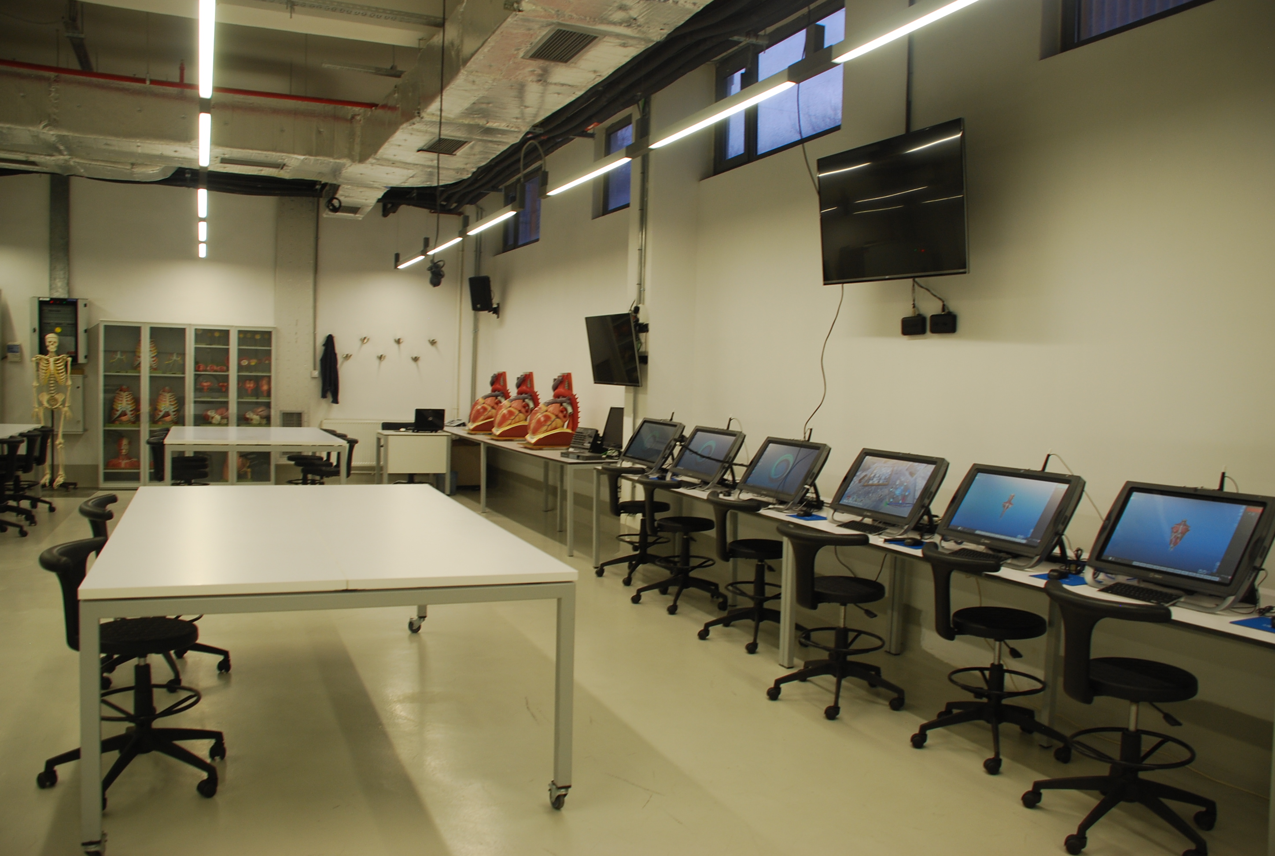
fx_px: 958
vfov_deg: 48.1
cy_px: 428
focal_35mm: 27
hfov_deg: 67.3
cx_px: 638
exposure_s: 1/50
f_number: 3.5
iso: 200
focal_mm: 18
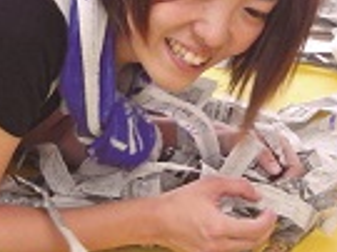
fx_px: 1975
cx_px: -15
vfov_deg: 7.3
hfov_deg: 9.7
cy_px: 264
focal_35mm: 203
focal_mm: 9.7
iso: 400
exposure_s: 1/30
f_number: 3.8
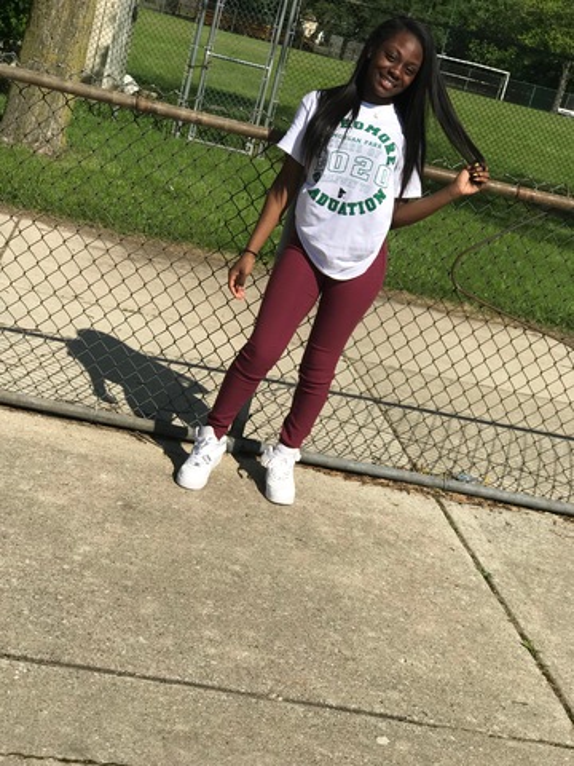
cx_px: 287
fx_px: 1260
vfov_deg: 33.8
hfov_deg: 25.7
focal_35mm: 57
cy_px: 383
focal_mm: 6.6
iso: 20
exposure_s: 1/1140
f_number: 2.8
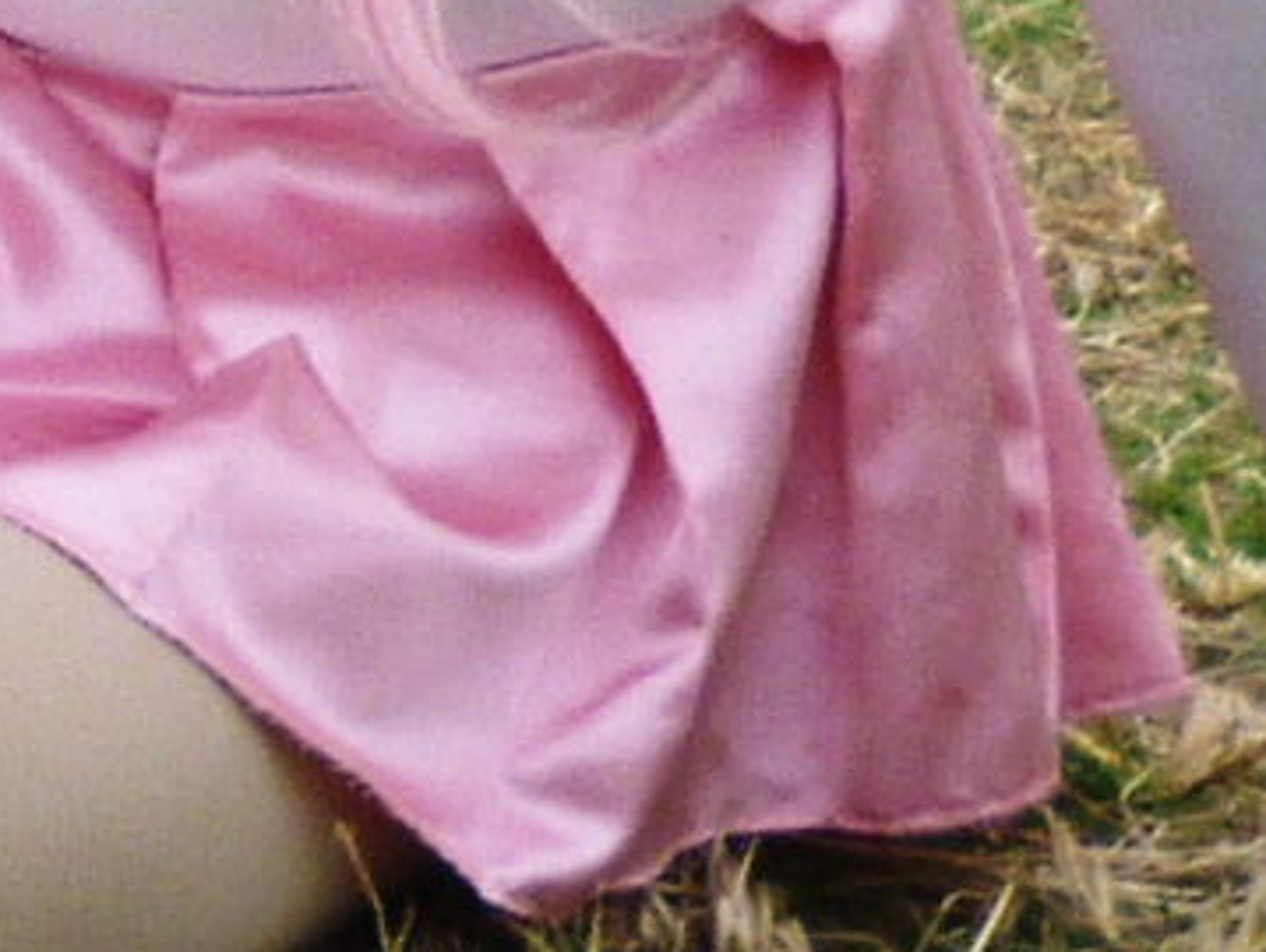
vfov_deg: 7.5
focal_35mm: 188
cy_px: -1118
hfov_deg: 10.2
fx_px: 6883
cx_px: -529
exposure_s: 1/400
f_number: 2.8
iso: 80
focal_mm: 5.5
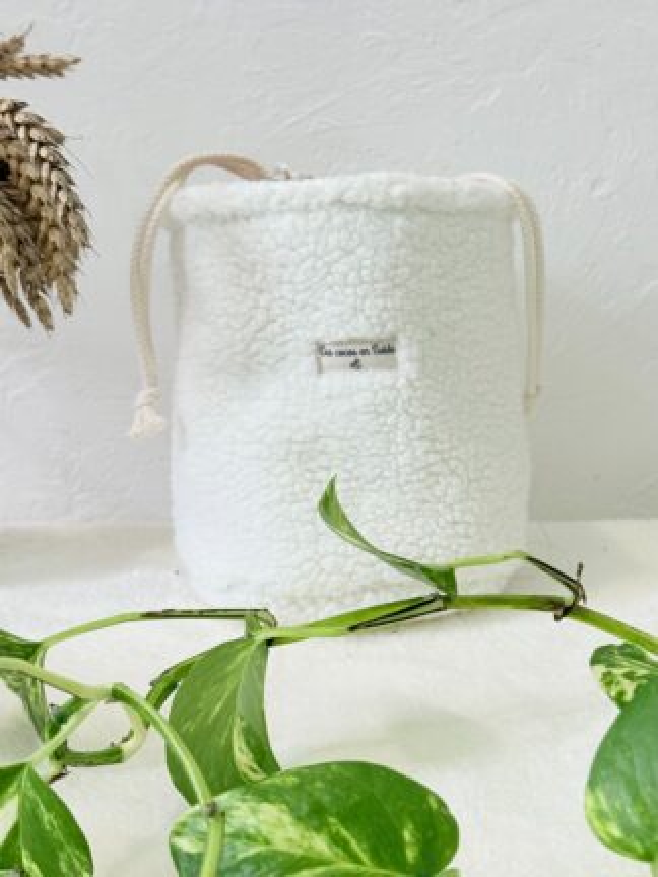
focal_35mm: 48
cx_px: 329
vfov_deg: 39.7
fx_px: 1217
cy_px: 438
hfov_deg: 30.3
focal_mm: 6.76
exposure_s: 1/73
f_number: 1.78
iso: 100
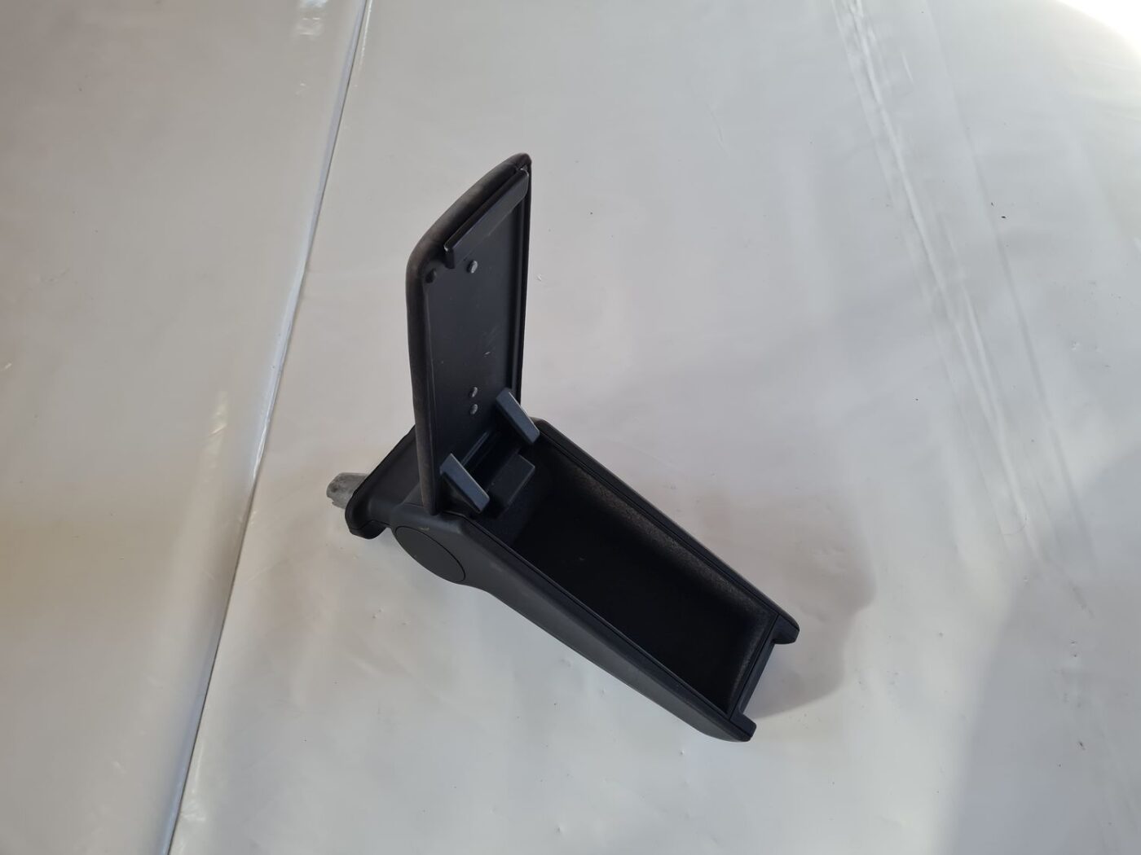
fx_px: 857
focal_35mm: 26
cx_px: 570
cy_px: 428
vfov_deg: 53.1
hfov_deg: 67.3
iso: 80
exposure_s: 1/100
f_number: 1.8
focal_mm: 5.4
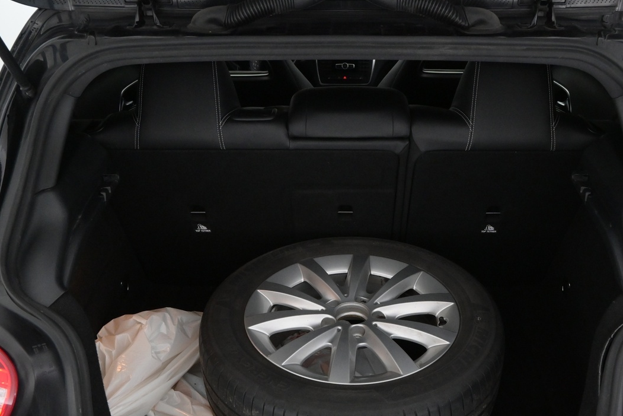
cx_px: 347
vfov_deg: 35.5
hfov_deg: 51.8
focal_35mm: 37
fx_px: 640
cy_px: 287
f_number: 5
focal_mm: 16
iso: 2500
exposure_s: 1/80
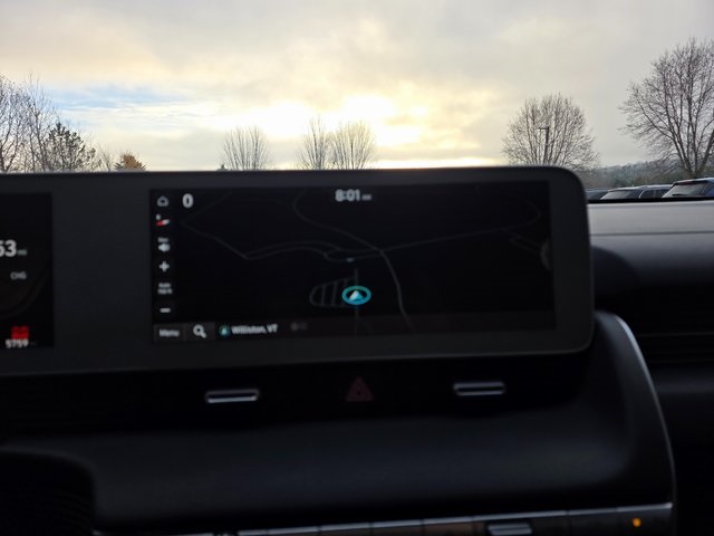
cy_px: 268
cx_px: 357
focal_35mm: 23
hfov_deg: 73.9
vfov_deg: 58.9
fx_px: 474
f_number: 1.7
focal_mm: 6.3
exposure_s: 1/1339
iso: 80
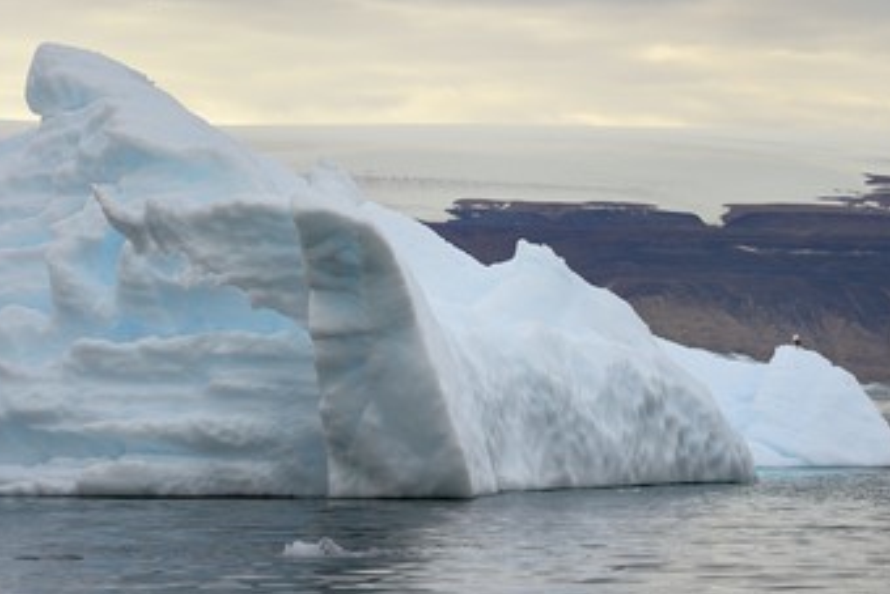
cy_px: 275
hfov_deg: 8.3
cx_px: 466
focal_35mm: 247
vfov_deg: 5.6
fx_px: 6109
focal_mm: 200
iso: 400
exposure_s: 1/640
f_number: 9
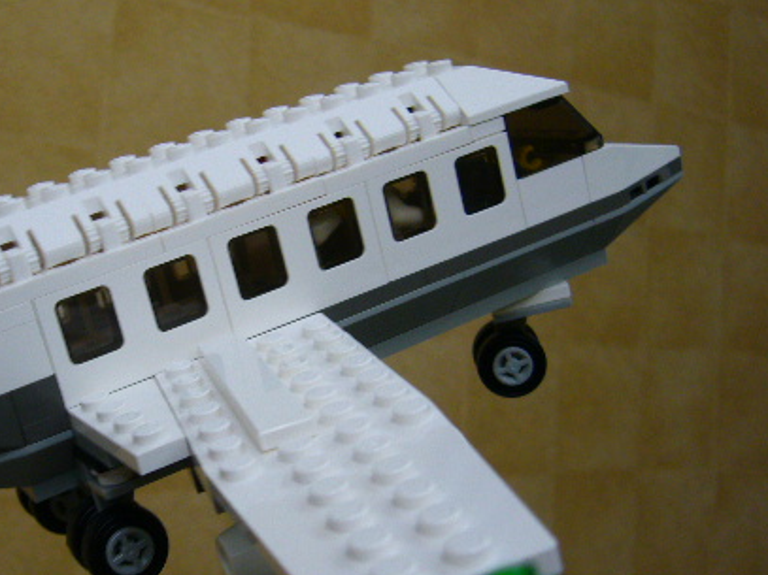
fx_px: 1220
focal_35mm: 55
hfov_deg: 34.3
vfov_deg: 26.5
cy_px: 313
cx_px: 204
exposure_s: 1/20
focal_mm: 5.8
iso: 100
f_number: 2.8
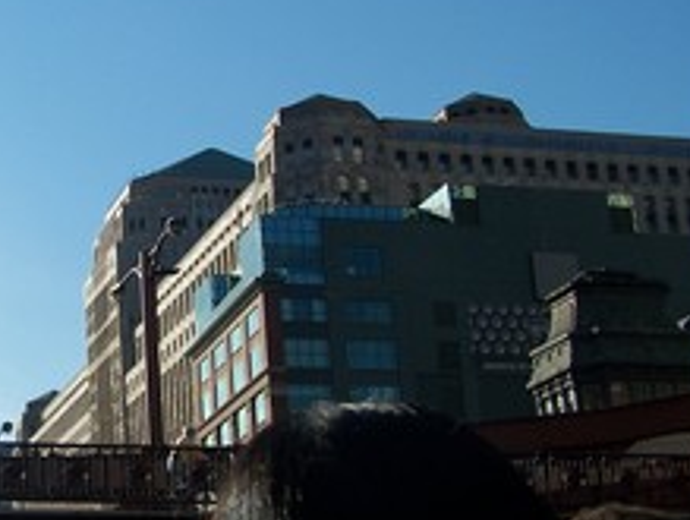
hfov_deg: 24.1
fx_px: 1557
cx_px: 28
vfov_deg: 18.9
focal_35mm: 78
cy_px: 287
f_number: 4
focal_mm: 6.3
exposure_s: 1/1000
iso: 80
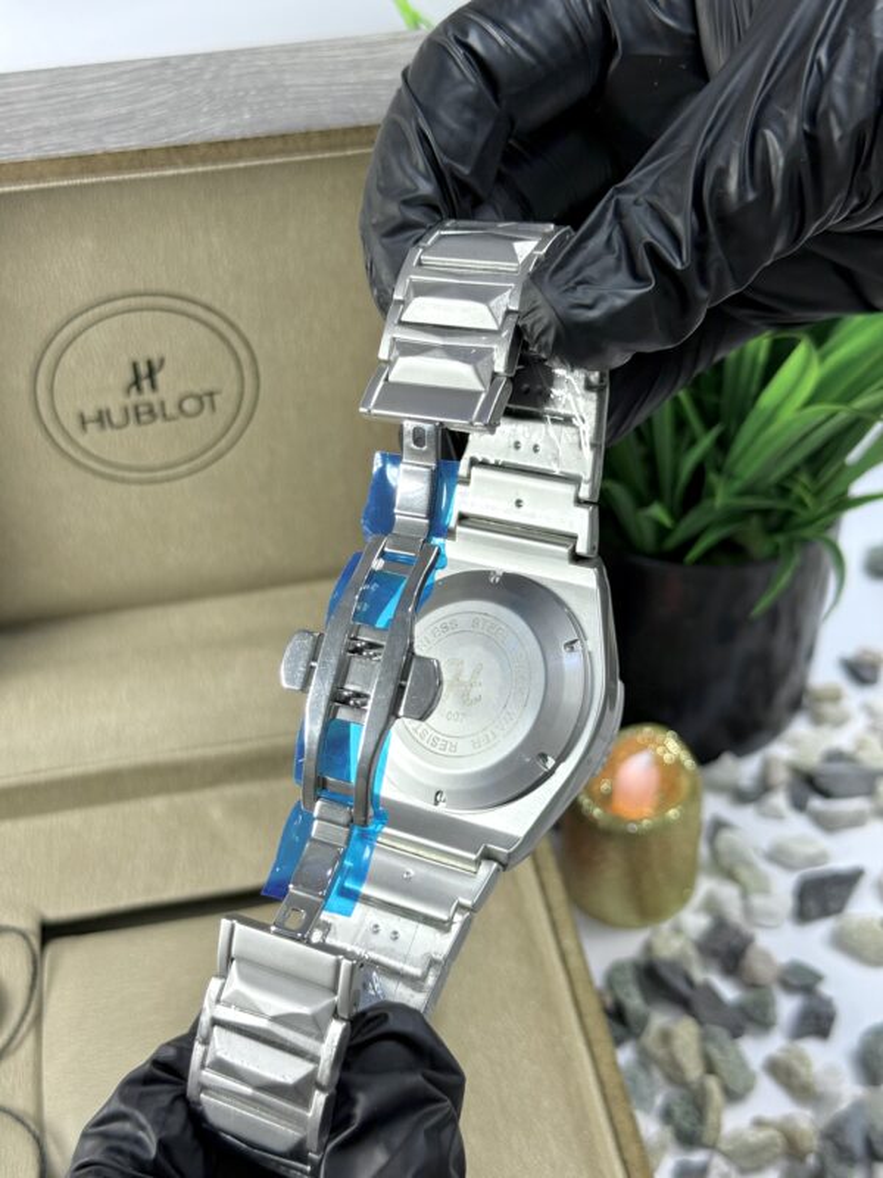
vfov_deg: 39.7
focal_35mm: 48
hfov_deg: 30.3
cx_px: 442
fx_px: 1633
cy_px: 589
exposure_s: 1/50
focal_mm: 6.76
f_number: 1.78
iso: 50
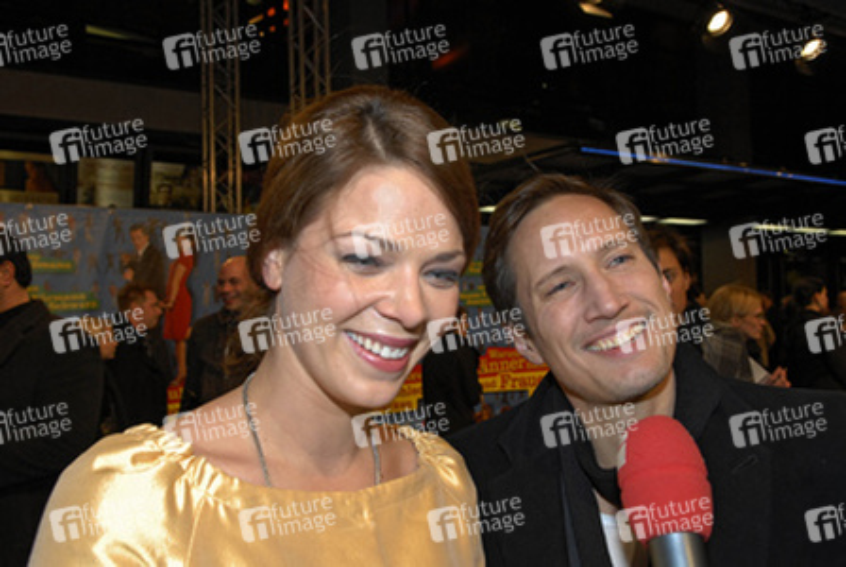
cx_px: 423
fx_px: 777
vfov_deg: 40.1
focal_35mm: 33
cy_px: 284
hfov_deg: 57.2
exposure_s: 1/125
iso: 500
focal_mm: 22
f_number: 6.3
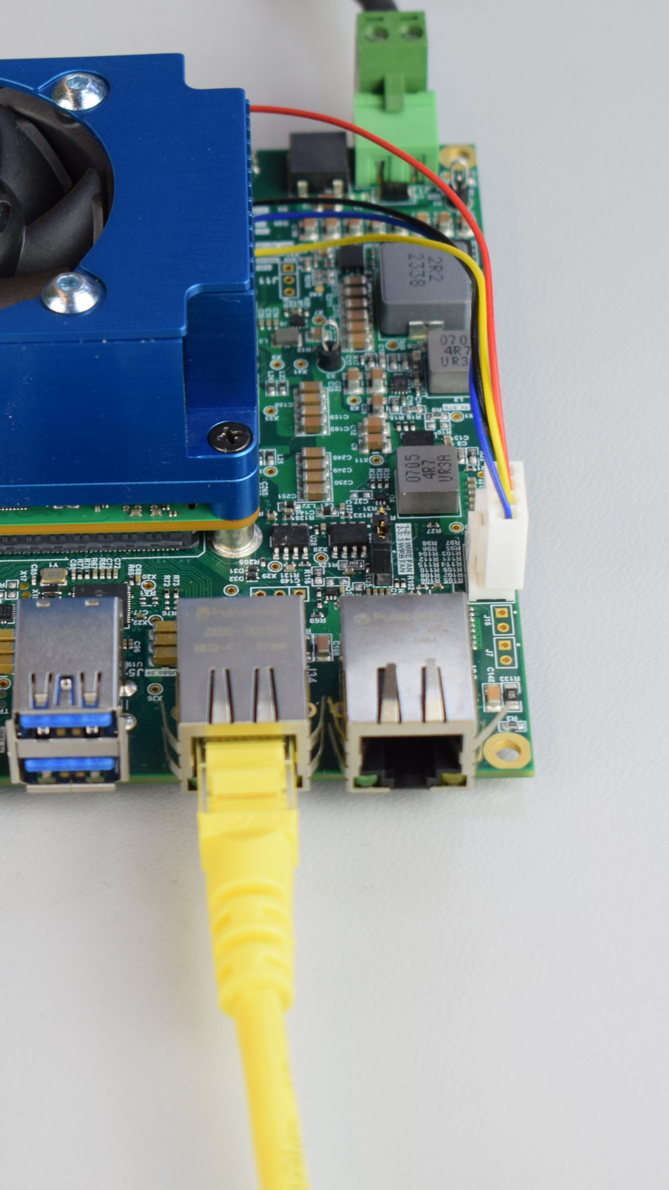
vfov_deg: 20.4
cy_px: 570
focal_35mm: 105
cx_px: 61
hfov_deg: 11.5
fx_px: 3311
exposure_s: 1/125
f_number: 5.6
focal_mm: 40
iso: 640
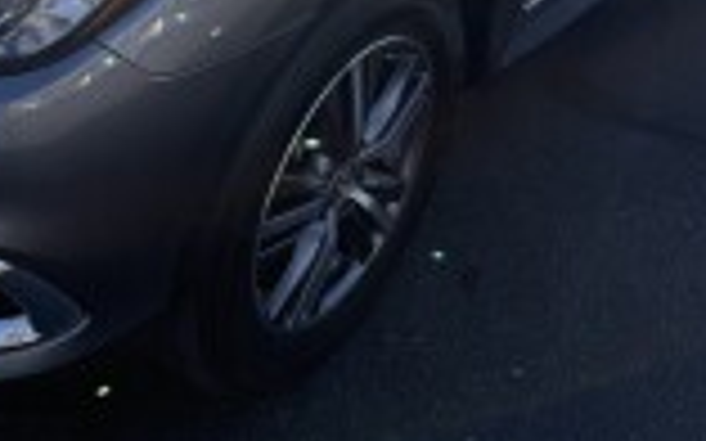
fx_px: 1154
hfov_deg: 32.8
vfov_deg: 19.8
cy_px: -137
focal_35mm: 60
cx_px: 115
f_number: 1.78
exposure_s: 1/4673
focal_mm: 6.76
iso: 100
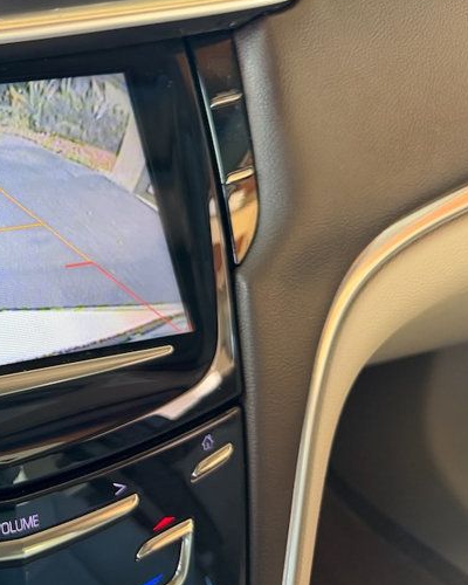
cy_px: 245
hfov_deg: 27.3
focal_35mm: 48
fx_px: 831
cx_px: -109
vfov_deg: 38.7
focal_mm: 6.76
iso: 200
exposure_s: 1/84
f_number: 1.78
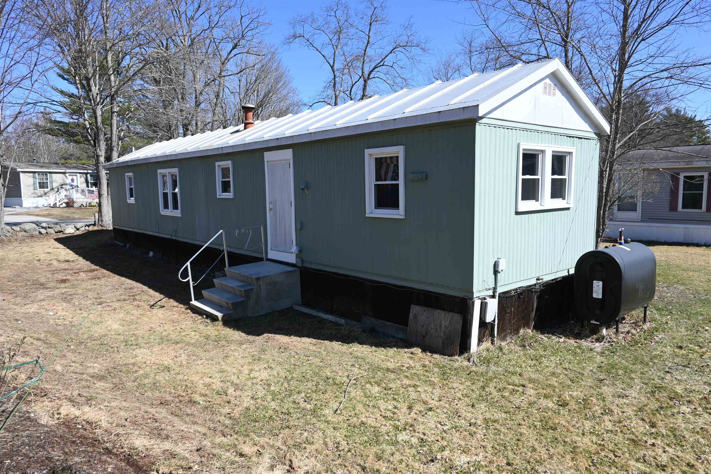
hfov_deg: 73.7
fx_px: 474
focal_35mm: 24
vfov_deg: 53.1
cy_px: 237
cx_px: 356
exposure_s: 1/320
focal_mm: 16
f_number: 6.3
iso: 100
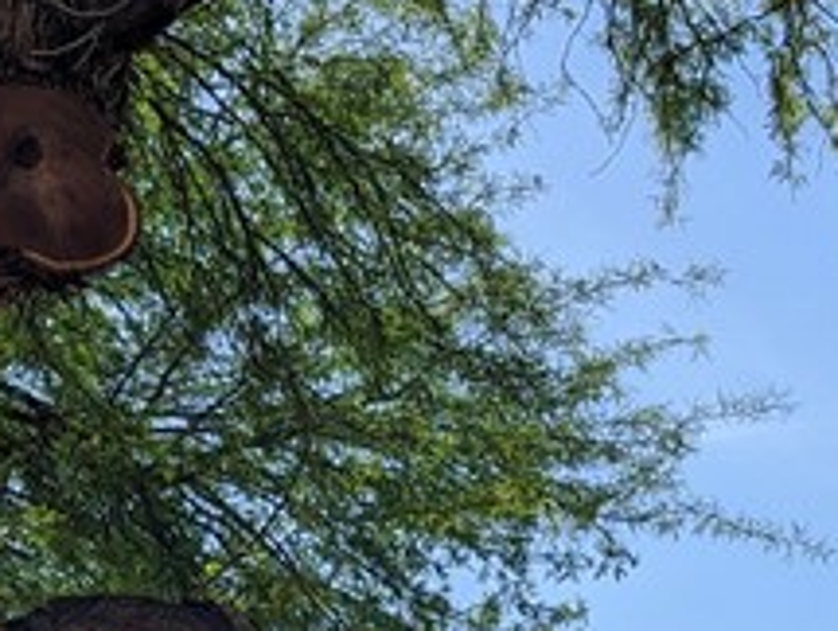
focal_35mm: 114
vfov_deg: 11.2
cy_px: 1429
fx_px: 2764
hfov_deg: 16.4
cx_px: 1062
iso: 42
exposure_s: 1/2096
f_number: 1.85
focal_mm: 6.81
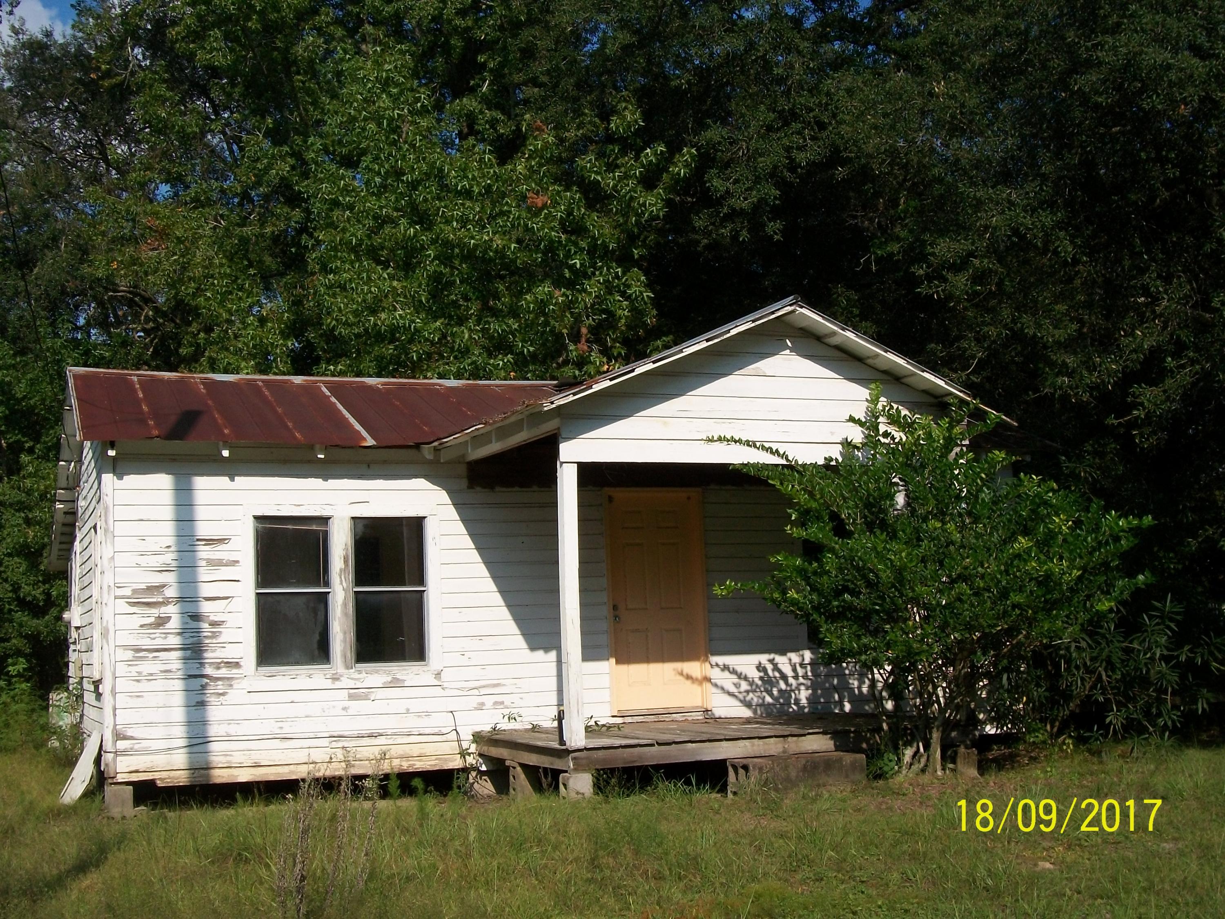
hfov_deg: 42.1
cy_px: 460
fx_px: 1592
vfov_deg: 32.2
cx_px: 612
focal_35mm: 45
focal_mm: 7.6
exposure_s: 1/640
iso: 80
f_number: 5.4
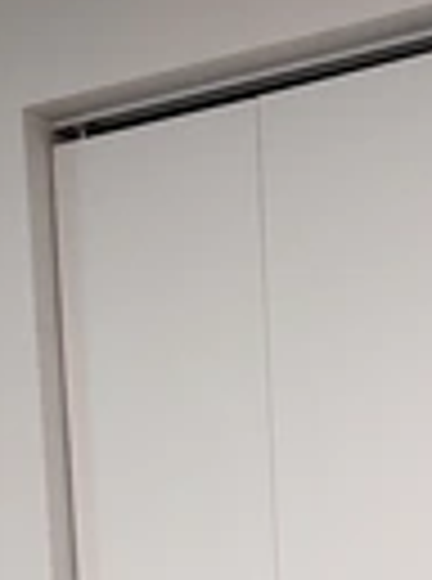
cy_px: 1034
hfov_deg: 12.9
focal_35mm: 112
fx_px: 1873
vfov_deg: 15.3
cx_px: 459
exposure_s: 1/60
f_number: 1.78
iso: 200
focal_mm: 6.76
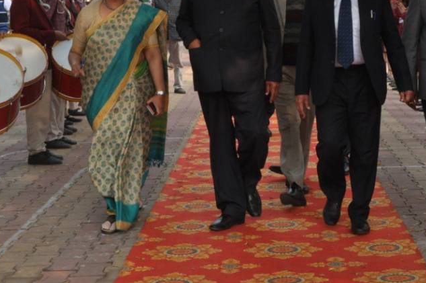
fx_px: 1147
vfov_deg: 14.0
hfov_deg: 21.0
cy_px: 71
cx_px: 274
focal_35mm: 97
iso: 1000
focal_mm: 40
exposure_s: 1/125
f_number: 22
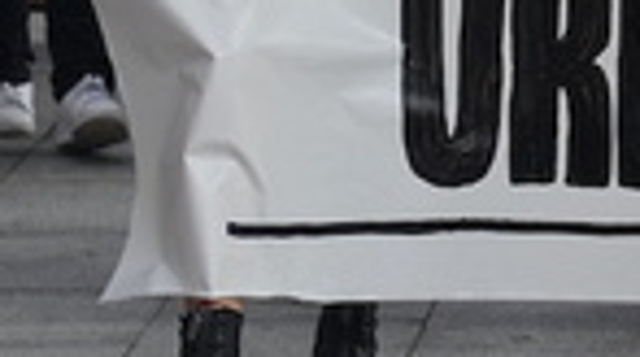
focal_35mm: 545
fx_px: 9230
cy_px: -488
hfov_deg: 3.9
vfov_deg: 2.2
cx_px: 1058
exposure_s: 1/320
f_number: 4
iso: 100
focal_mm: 105
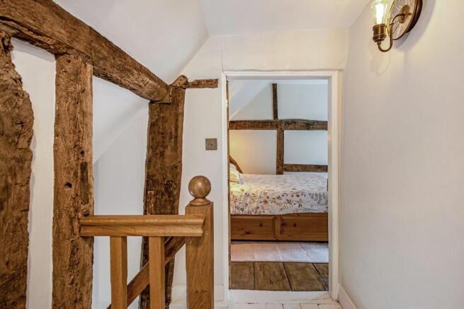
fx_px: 245
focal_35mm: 19
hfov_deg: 86.9
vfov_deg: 64.6
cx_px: 232
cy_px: 154
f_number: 9
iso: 320
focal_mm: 19
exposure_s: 1/6
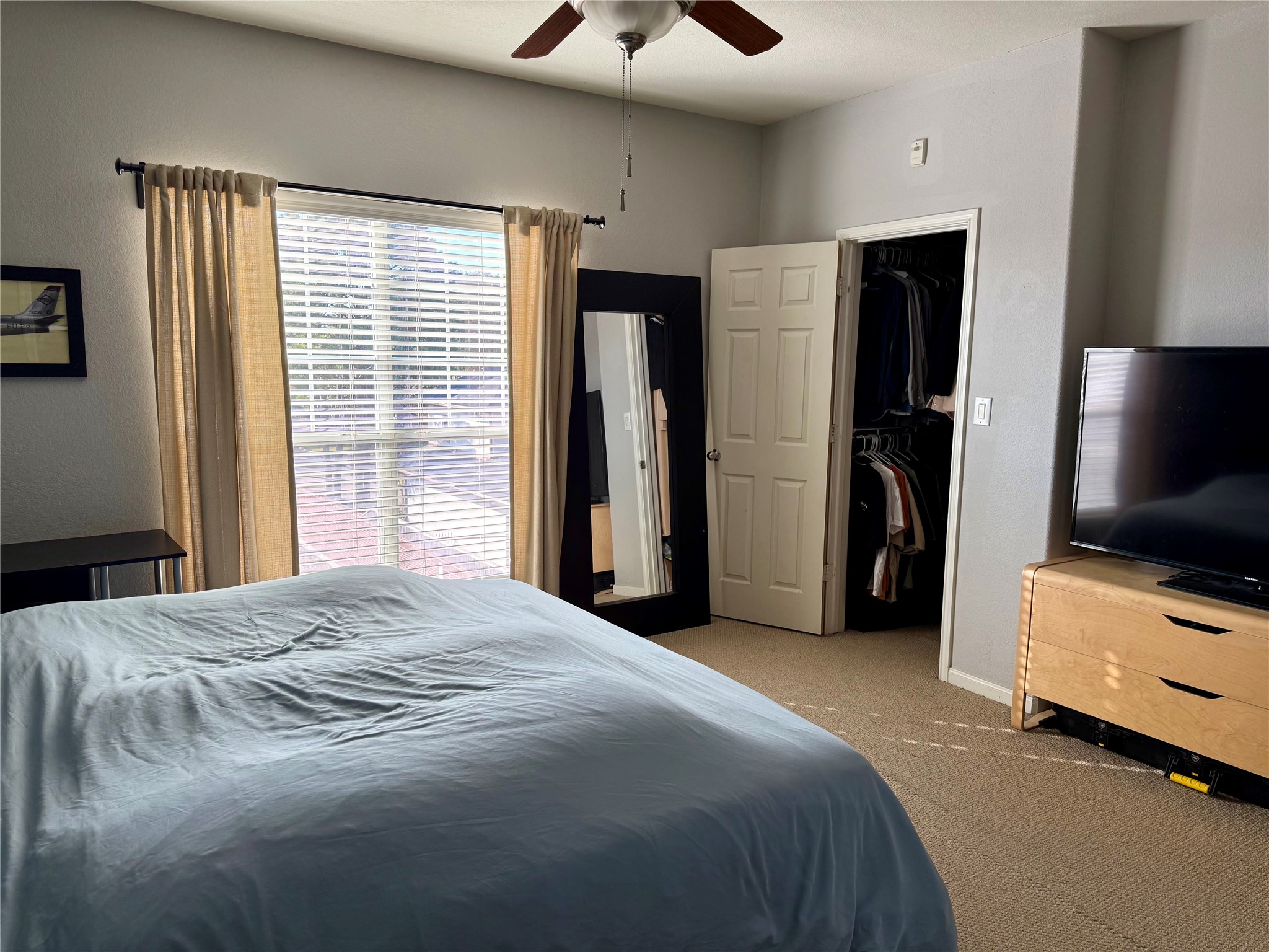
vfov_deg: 56.8
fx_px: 880
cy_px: 476
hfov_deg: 71.6
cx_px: 634
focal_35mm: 24
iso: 100
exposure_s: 1/273
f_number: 1.78
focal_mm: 6.76
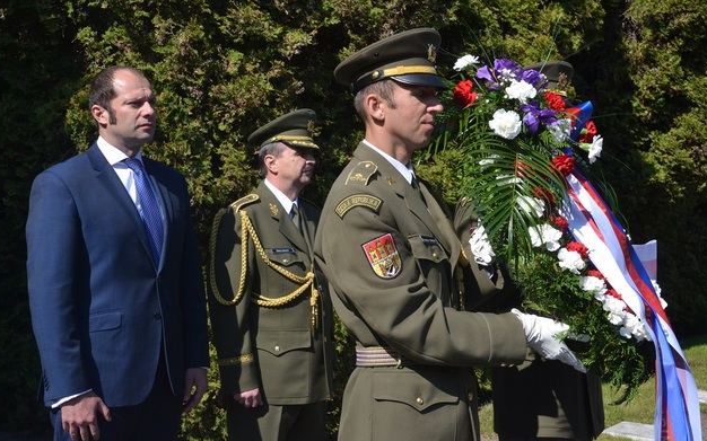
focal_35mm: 50
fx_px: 963
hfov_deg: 40.3
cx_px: 351
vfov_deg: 25.8
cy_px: 203
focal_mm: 32
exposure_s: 1/640
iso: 800
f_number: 13
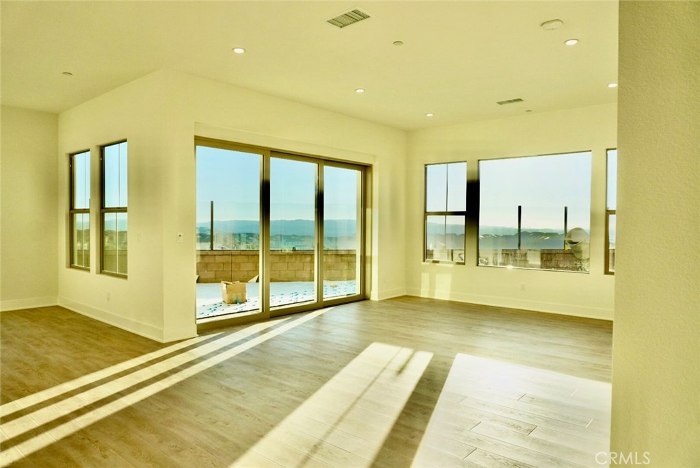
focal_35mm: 24
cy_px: 234
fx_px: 467
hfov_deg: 73.7
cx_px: 350
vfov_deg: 53.2
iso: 100
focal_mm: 16
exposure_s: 1/400
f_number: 6.3
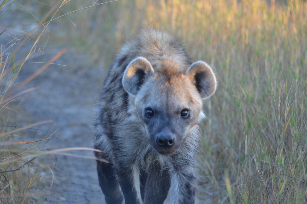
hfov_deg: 4.6
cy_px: 102
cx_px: 154
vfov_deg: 3.0
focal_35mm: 450
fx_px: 3830
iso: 900
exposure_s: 1/125
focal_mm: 300
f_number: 5.6
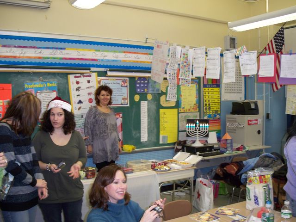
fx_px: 316
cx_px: 148
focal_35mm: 37
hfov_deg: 50.1
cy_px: 111
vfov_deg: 38.7
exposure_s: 1/30
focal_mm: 7.9
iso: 200
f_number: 3.4
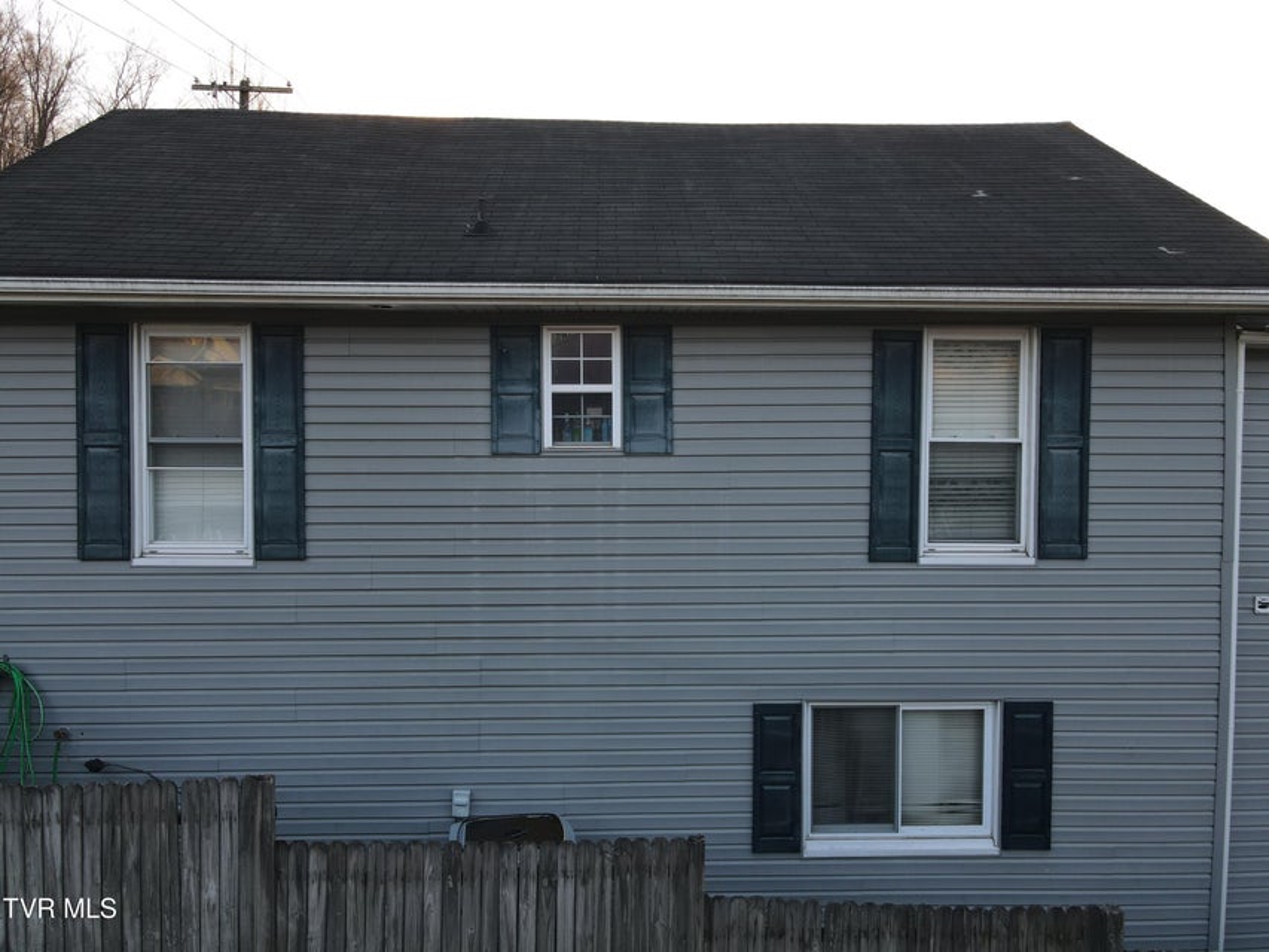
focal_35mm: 24
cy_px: 476
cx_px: 634
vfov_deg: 56.8
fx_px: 880
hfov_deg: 71.6
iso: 100
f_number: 2.8
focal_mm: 4.5
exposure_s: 1/50
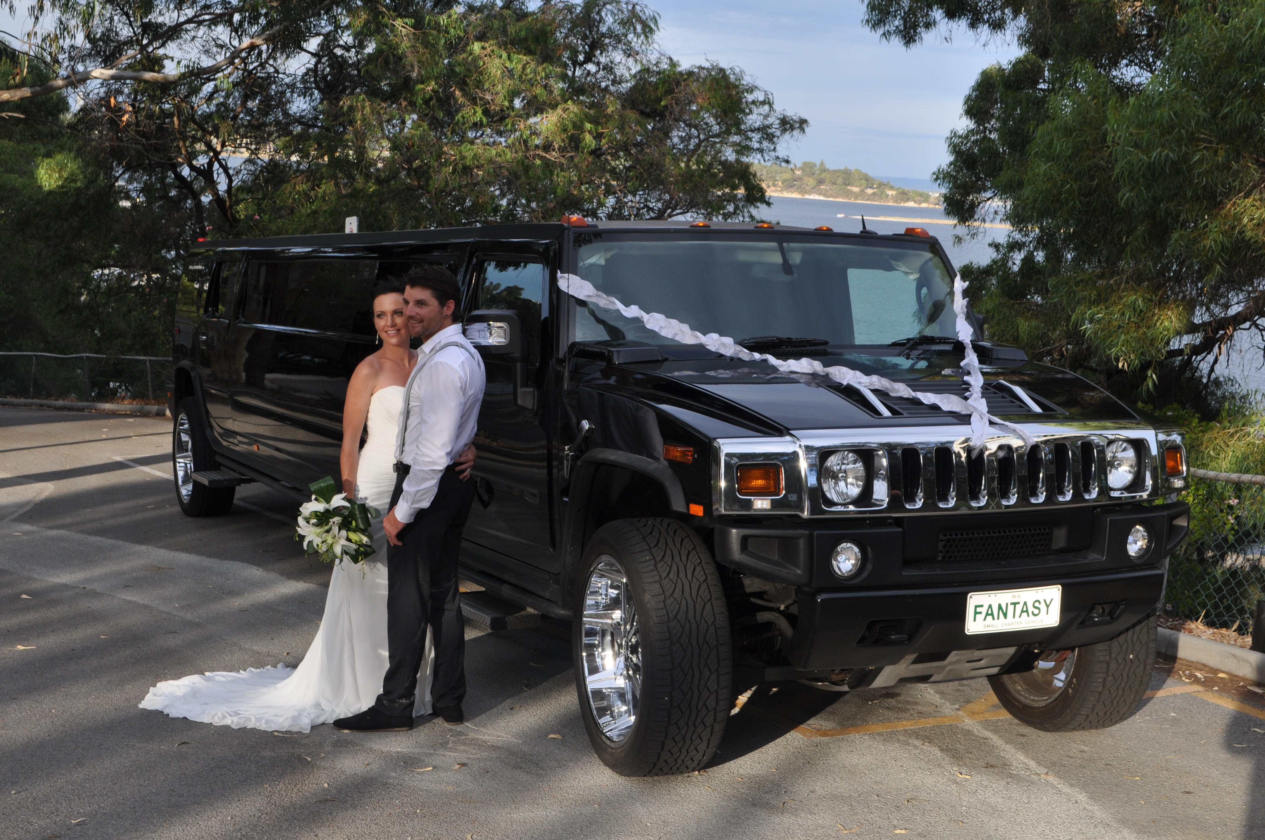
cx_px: 632
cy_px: 420
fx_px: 1685
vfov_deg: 28.0
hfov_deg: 41.2
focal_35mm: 48
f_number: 11
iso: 200
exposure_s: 1/125
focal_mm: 32
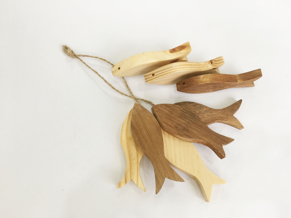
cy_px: 109
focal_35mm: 29
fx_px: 244
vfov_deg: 48.2
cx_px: 146
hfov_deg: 61.7
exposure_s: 1/33
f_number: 2.2
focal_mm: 4.15
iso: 50
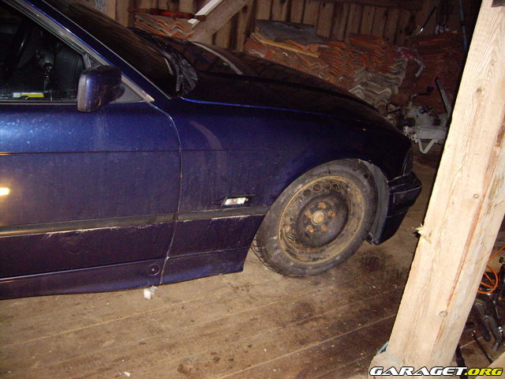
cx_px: 252
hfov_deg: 49.0
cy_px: 190
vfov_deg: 37.7
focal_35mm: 38
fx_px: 554
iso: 400
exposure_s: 1/40
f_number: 2.7
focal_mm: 6.2
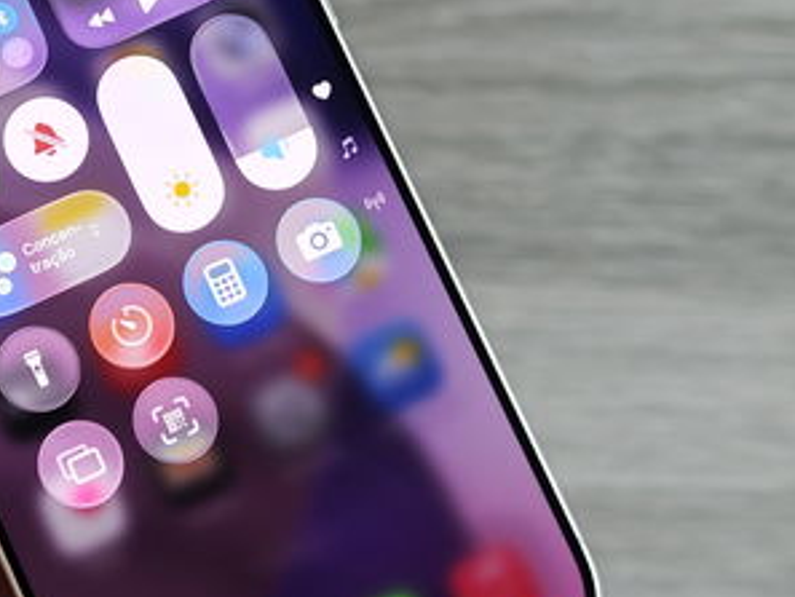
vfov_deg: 14.0
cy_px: 210
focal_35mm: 106
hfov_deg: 18.3
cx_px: 138
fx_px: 2435
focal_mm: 8.72
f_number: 1.63
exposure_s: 1/100
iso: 125
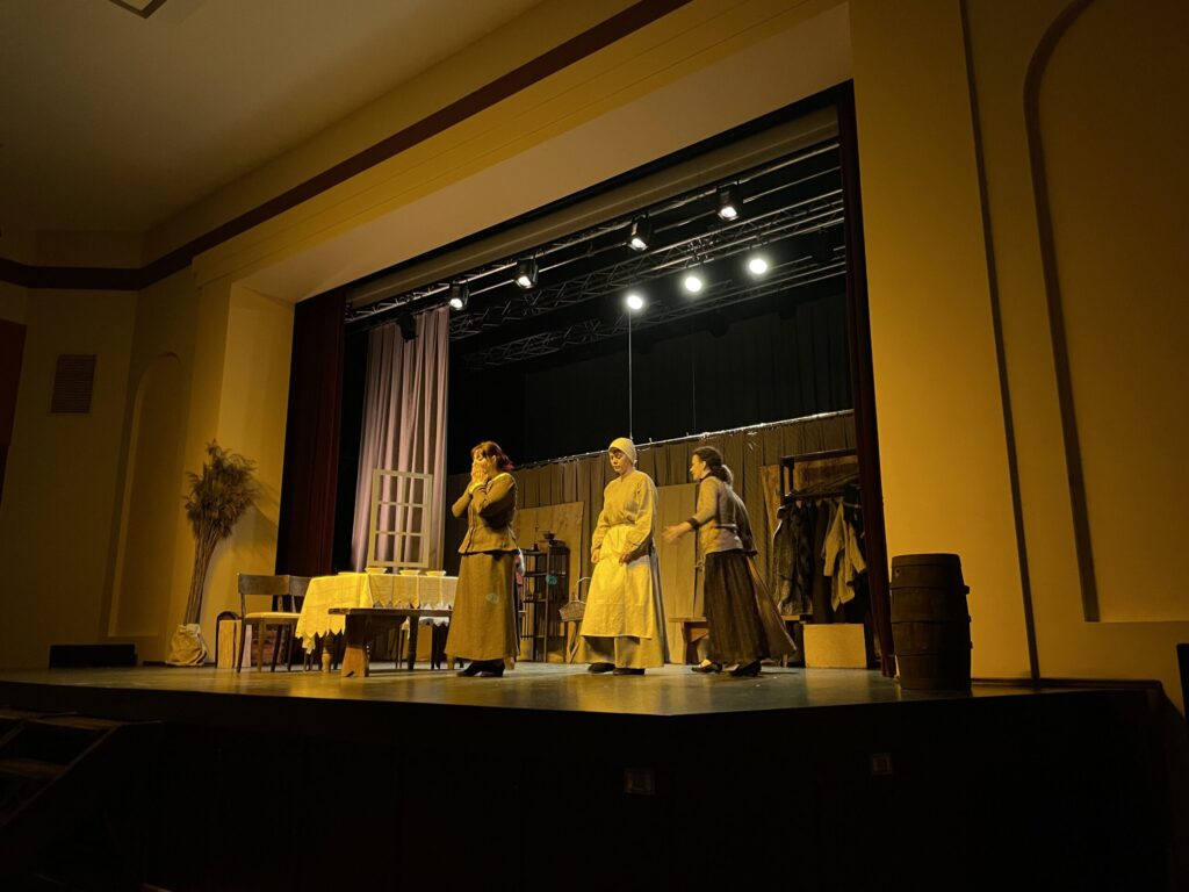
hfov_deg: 67.3
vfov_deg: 53.1
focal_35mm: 26
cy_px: 446
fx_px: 893
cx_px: 594
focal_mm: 4.2
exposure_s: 1/30
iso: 1000
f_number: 1.6
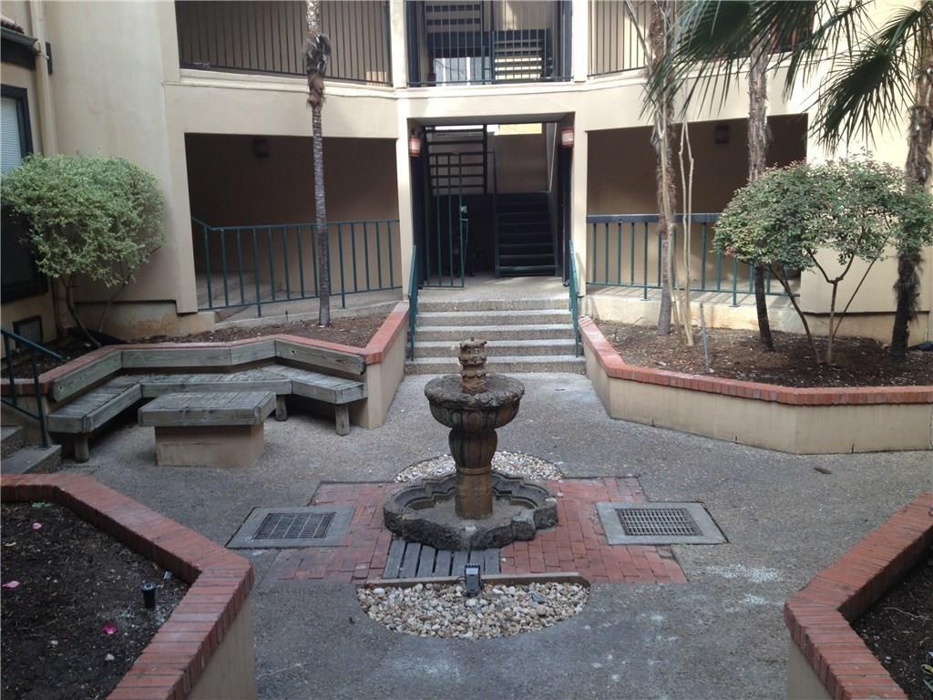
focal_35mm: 35
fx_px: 943
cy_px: 350
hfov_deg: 52.6
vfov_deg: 40.7
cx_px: 466
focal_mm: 4.28
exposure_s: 1/141
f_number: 2.4
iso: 50
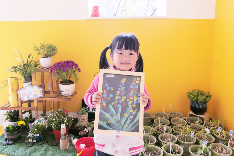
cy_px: 78
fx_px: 156
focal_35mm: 24
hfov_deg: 73.8
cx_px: 117
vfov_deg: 53.1
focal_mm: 10.9
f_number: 5
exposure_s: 1/125
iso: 200
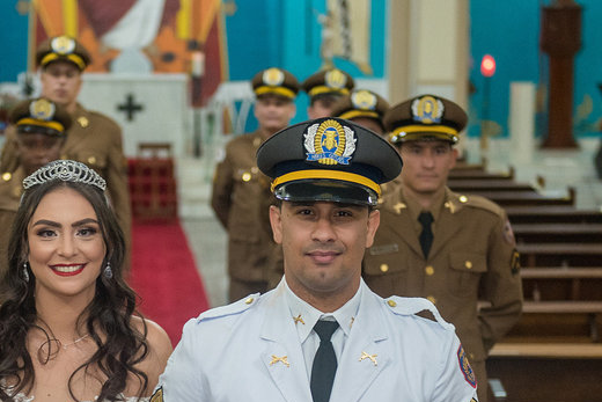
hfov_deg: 16.1
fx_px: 2124
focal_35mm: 127
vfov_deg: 10.7
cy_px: 353
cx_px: 194
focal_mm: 55
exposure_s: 1/125
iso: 1600
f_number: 2.8
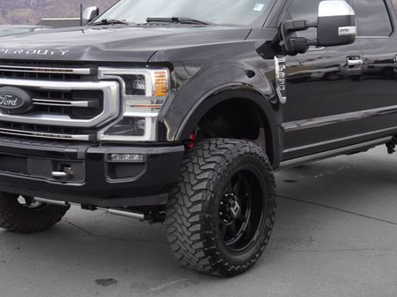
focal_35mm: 66
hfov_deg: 29.4
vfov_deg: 22.2
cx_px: 210
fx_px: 757
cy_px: 124
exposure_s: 1/60
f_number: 5
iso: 125
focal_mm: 32
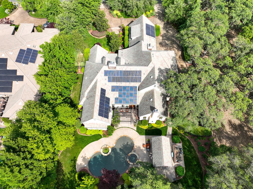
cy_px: 94
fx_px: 175
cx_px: 126
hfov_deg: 71.6
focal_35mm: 24
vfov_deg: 56.8
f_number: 2.8
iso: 100
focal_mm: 12.29
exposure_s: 1/1250
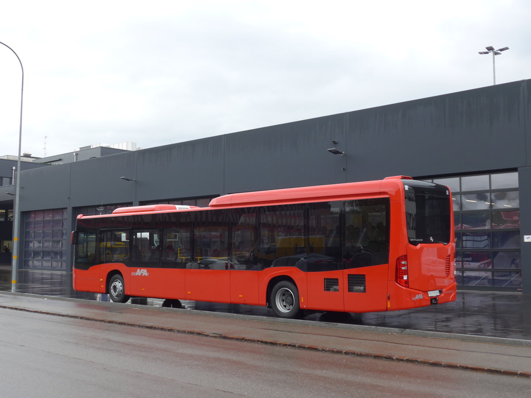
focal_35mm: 41
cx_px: 266
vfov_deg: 35.1
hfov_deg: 45.8
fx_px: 629
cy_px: 199
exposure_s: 1/250
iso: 80
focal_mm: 8.4
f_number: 2.8
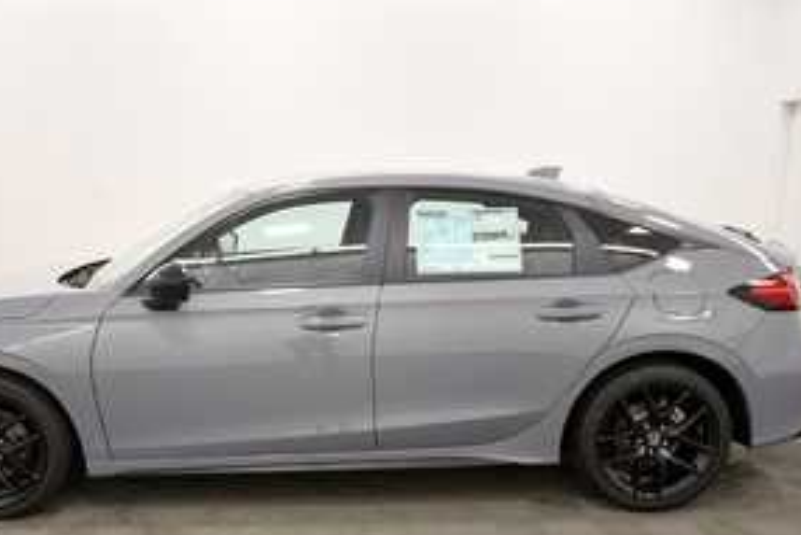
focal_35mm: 35
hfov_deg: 54.0
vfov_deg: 37.7
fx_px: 779
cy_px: 326
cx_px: 316
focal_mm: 17
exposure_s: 1/125
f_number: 5.3
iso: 800
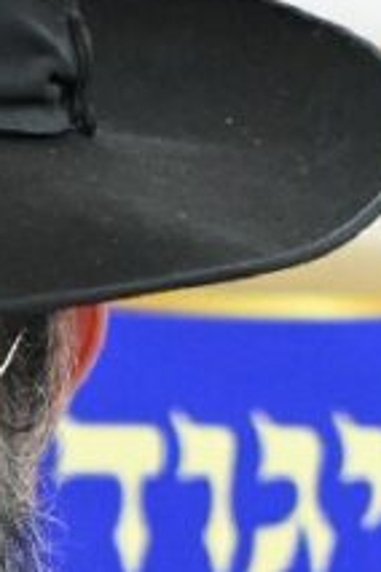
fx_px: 9461
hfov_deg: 2.3
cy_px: 1211
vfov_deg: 3.4
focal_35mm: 596
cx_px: 204
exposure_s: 1/200
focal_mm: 62
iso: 3200
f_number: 4
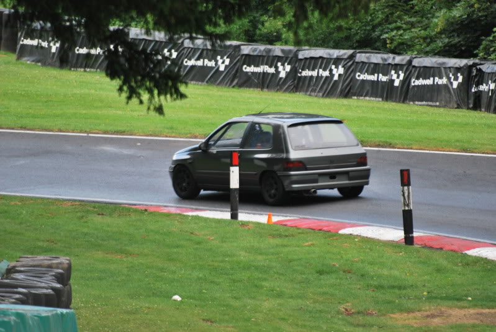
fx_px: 6208
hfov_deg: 4.6
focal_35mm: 450
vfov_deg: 3.1
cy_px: 166
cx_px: 248
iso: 500
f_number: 5.6
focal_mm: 300
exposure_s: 1/400
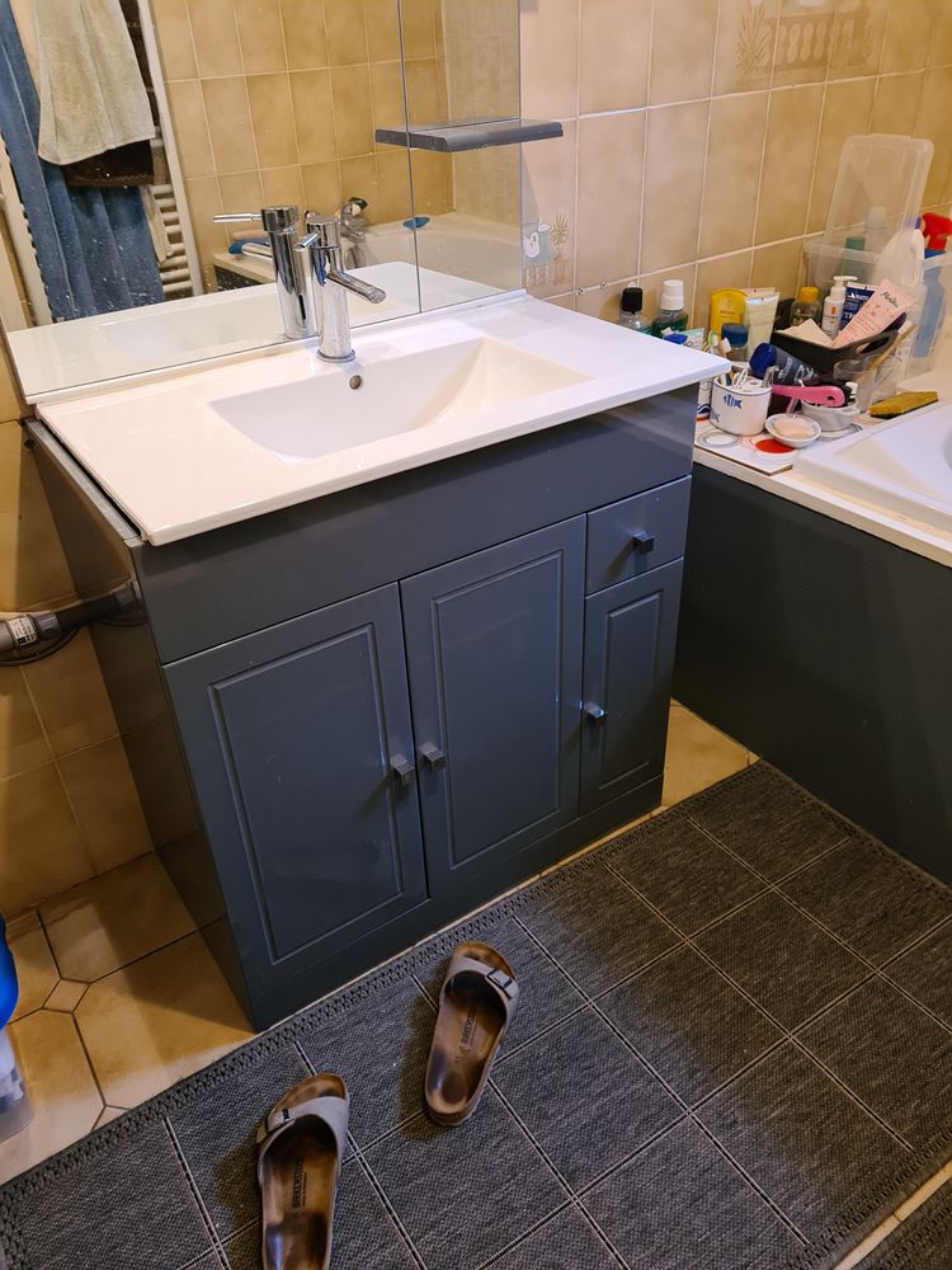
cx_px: 476
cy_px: 635
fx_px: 953
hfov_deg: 53.1
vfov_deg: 67.3
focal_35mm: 26
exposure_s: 1/50
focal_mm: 5.4
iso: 250
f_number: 1.8
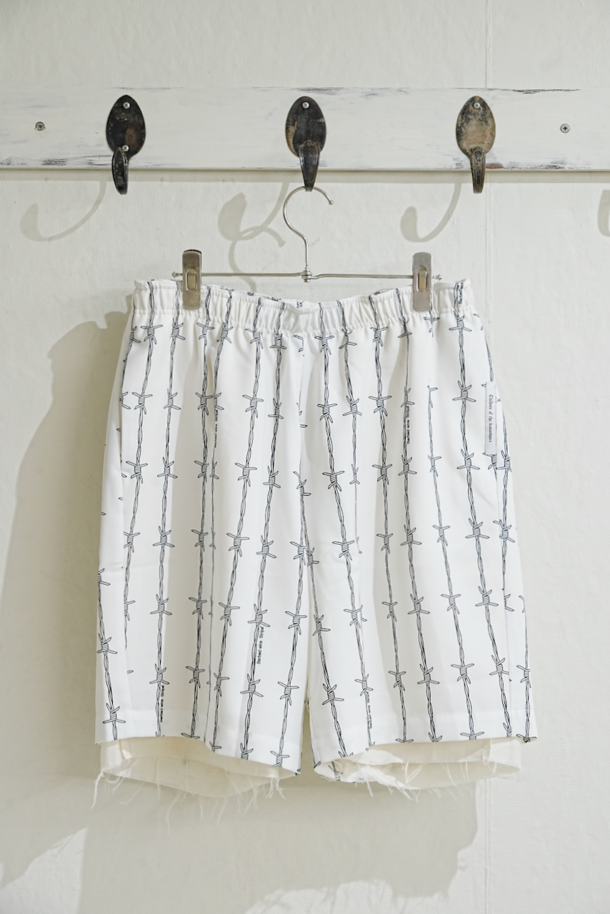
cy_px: 457
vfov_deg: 23.9
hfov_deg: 16.1
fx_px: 2159
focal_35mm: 85
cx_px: 305
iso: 1250
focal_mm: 85
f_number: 9
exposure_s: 1/30
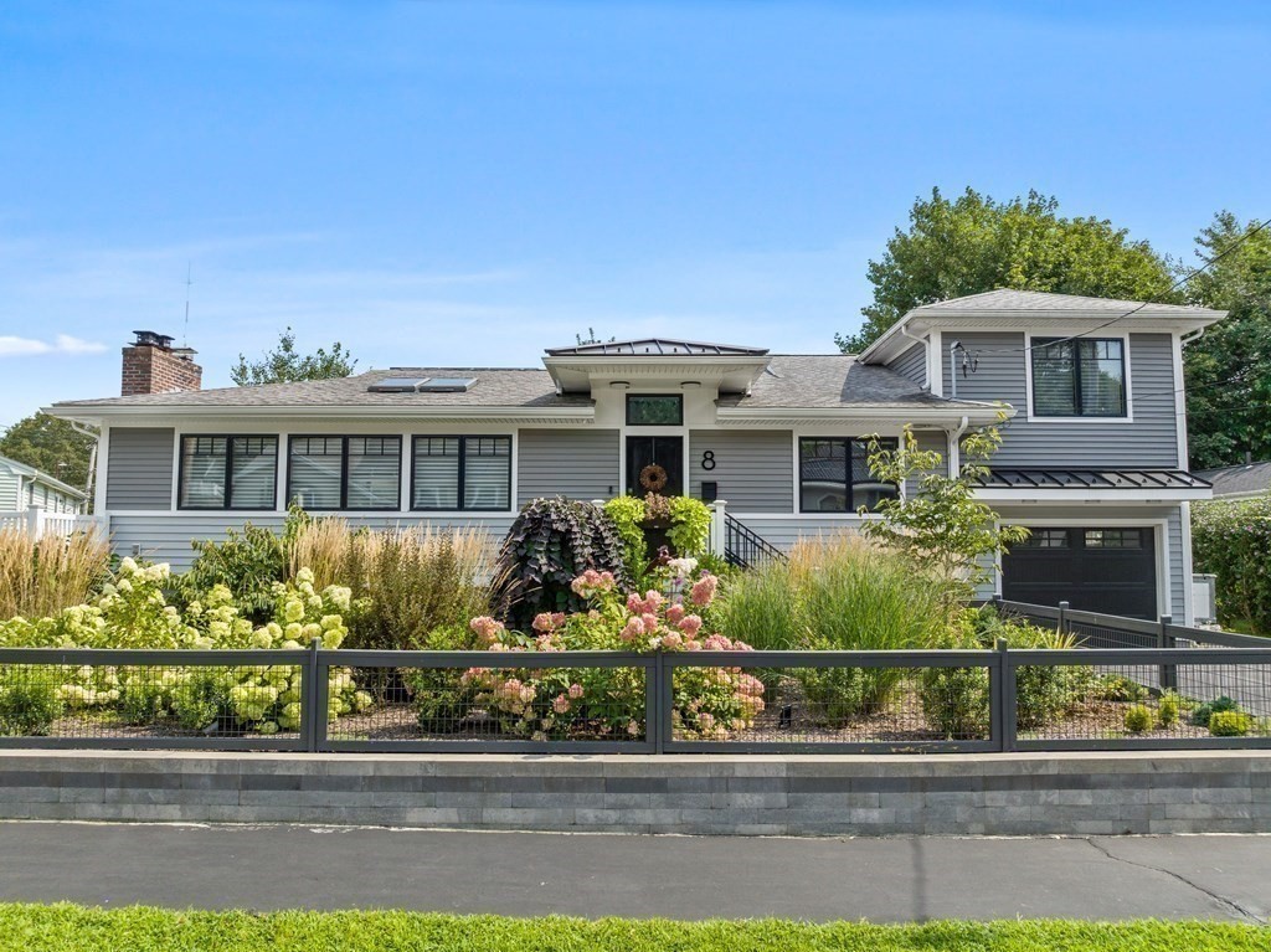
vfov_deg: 56.8
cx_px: 636
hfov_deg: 71.6
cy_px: 476
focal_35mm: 24
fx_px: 881
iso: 200
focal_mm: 12.29
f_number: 2.8
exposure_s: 1/320
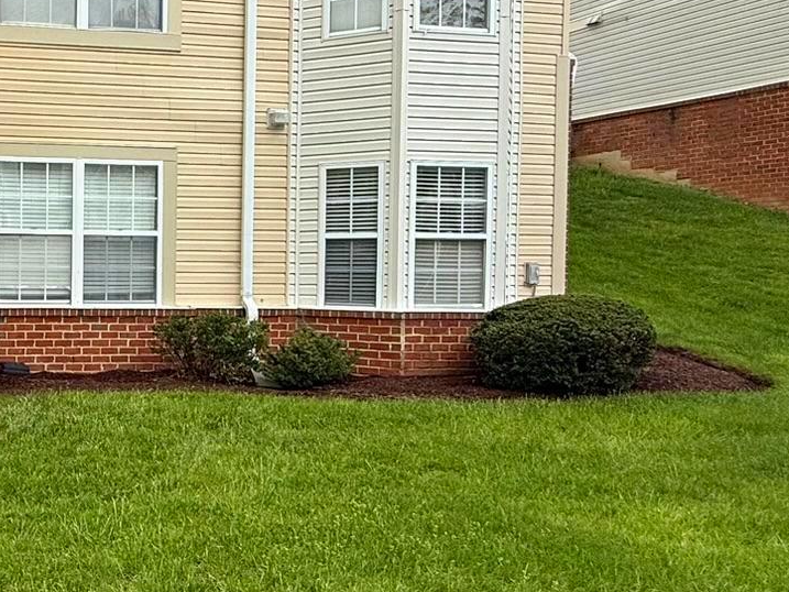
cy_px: 284
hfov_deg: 39.3
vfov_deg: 36.0
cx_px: -57
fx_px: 912
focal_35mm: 40
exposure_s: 1/321
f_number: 2.2
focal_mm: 2.22
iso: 50
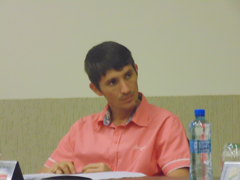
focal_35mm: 280
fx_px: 1941
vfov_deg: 5.3
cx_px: 120
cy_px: 90
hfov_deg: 7.1
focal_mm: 50.1
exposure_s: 1/15
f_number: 5.8
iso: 800
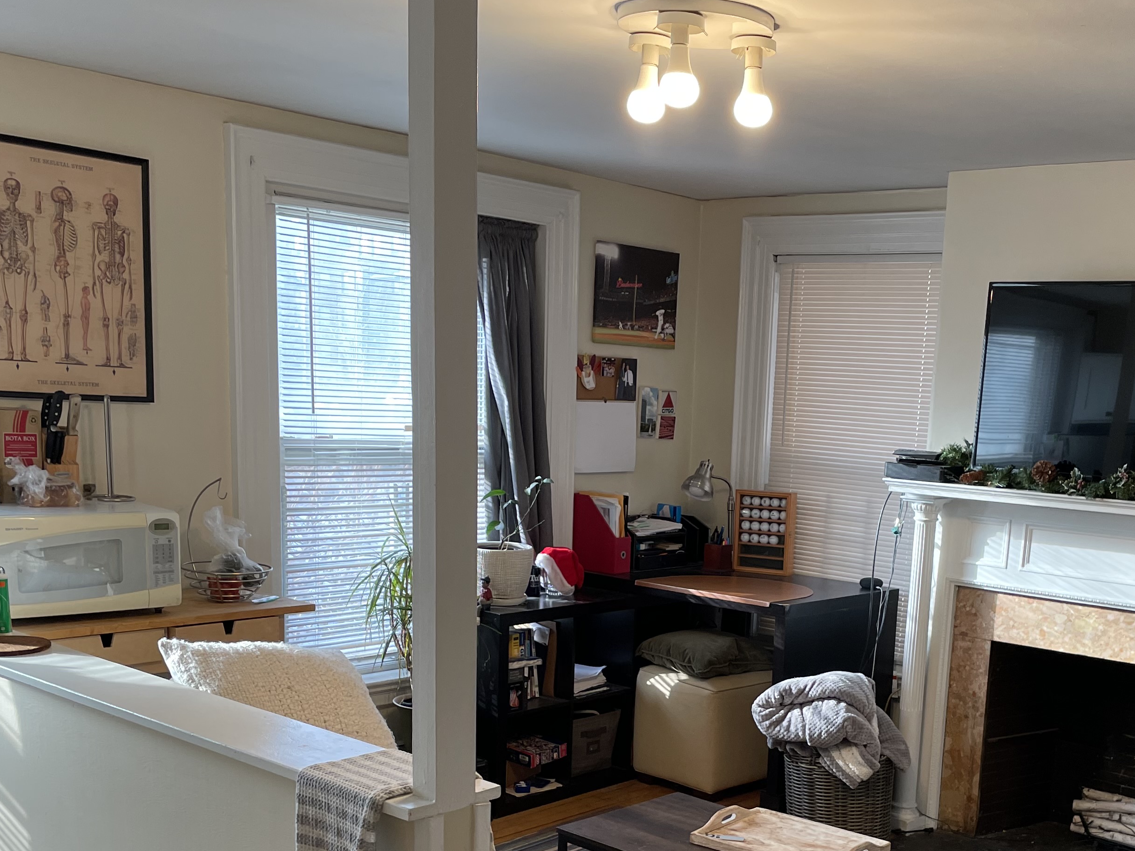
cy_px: 692
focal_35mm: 43
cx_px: 745
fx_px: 1410
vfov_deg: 32.6
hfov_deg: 43.3
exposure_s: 1/120
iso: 100
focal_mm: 4.2
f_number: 1.6
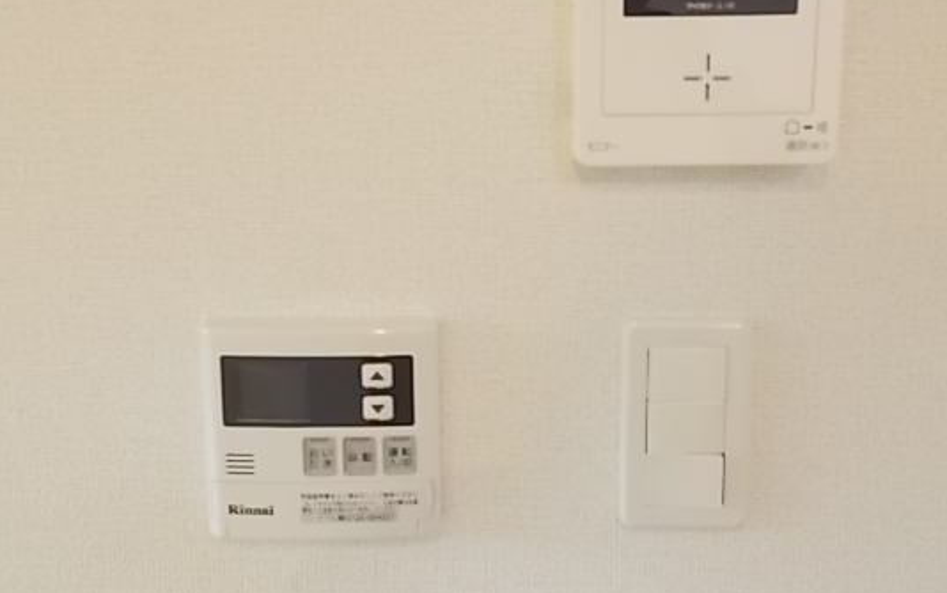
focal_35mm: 33
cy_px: 206
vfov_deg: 38.0
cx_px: 495
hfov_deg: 58.1
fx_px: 852
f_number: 3.2
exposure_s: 1/13
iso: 200
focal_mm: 4.6
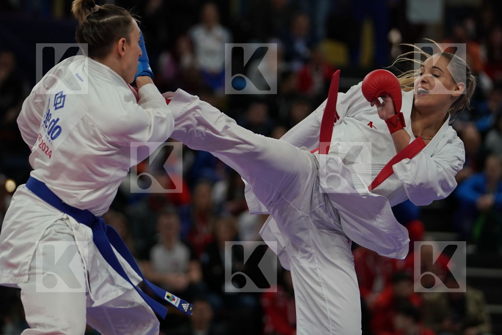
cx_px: 251
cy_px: 168
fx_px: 3151
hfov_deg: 9.1
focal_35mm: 226
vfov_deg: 6.1
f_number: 2.8
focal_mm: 151
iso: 1000
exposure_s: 1/1000
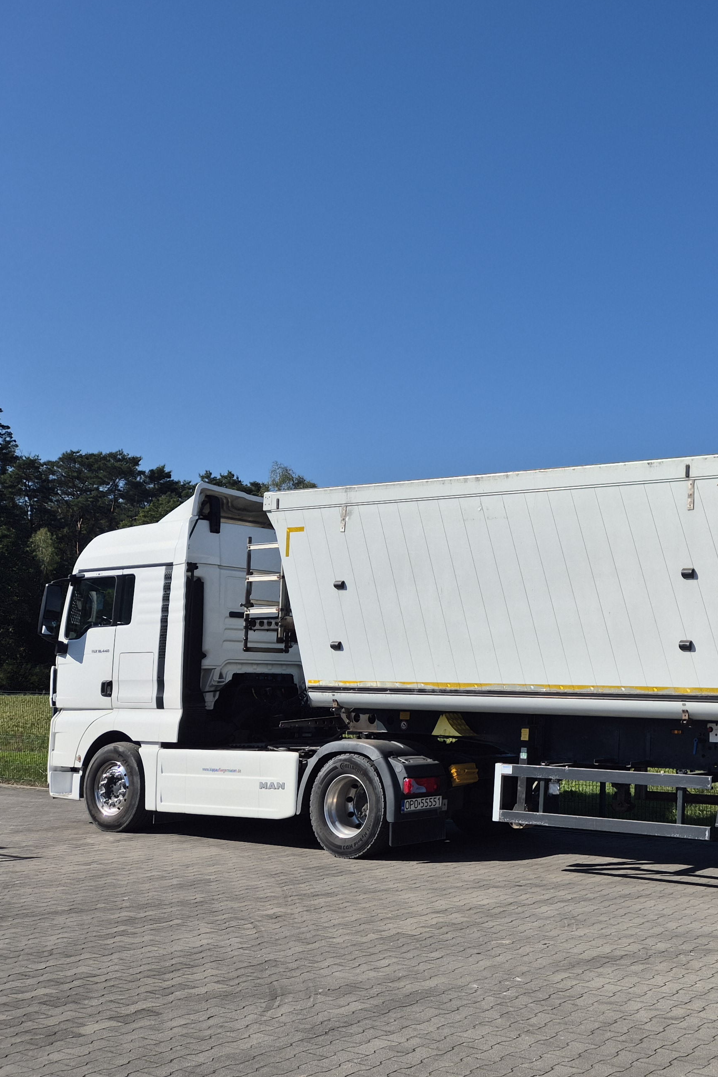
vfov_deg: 51.9
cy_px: 572
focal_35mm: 37
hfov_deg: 32.2
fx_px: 1107
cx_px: 765
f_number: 1.8
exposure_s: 1/2792
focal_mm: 5.4
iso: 25
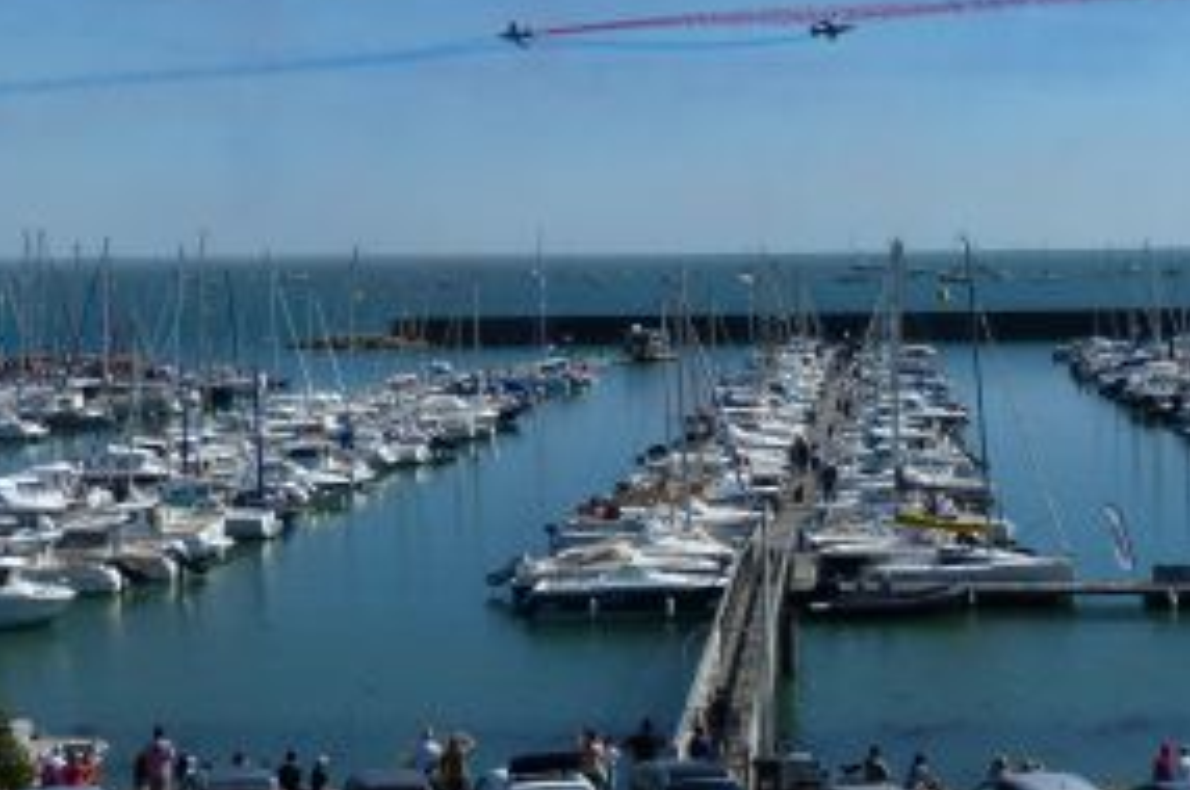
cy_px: 52
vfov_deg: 18.8
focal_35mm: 71
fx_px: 2344
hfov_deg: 28.4
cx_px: 724
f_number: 4.5
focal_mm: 7
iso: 100
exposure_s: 1/1300
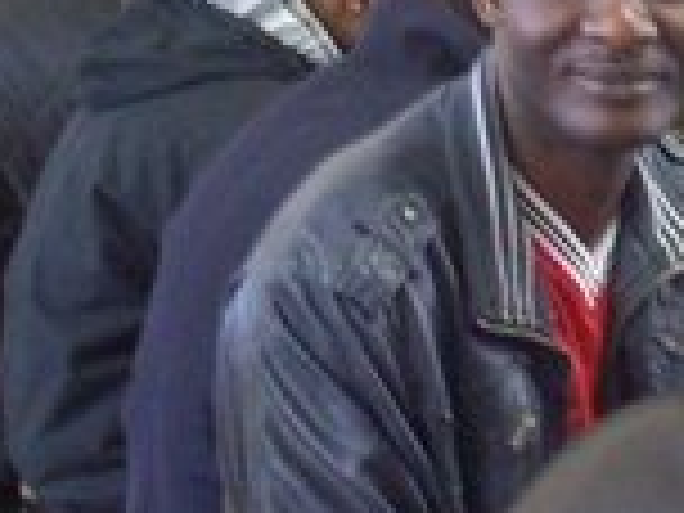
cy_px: 74
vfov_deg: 10.6
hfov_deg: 14.1
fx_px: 2747
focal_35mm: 139
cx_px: 536
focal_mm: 6.2
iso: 200
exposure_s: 1/8
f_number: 2.8
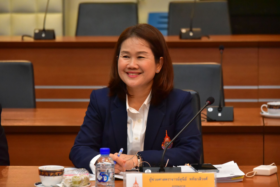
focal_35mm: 170
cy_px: 94
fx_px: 1323
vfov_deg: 8.1
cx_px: 140
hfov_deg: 12.1
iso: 8000
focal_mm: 170
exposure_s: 1/200
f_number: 6.3
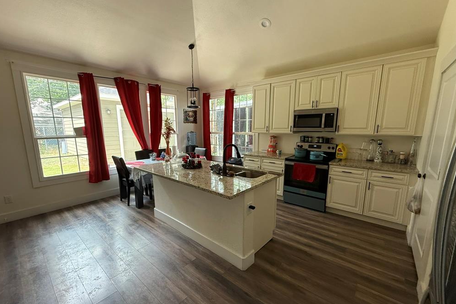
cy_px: 160
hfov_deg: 100.4
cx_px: 223
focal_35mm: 15
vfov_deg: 77.3
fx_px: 190
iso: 250
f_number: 2.2
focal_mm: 2.22
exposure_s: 1/120
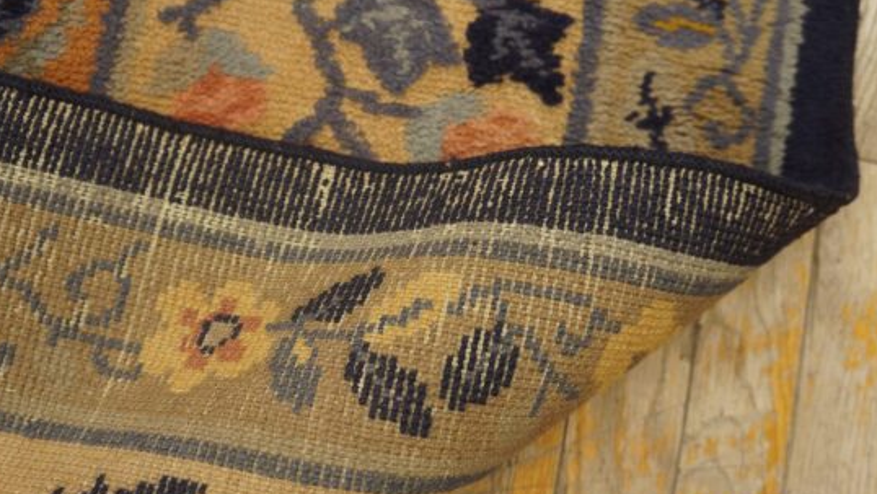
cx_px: 442
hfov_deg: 56.6
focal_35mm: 35
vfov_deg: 33.7
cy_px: 294
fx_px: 814
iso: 1250
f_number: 4
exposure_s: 1/60
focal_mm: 20
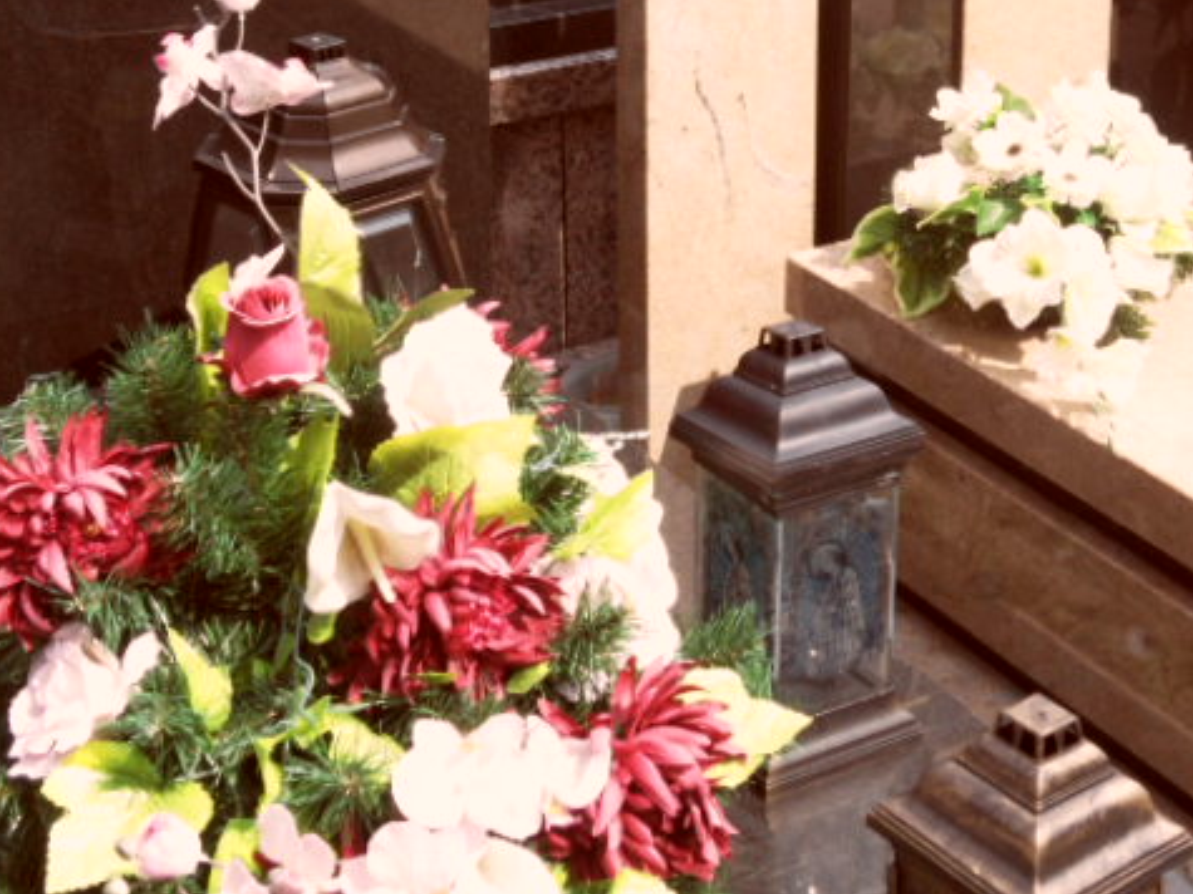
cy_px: -50
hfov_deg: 28.2
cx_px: 650
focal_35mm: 69
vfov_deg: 20.5
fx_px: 2377
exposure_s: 1/500
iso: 80
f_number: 3.4
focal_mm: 5.3
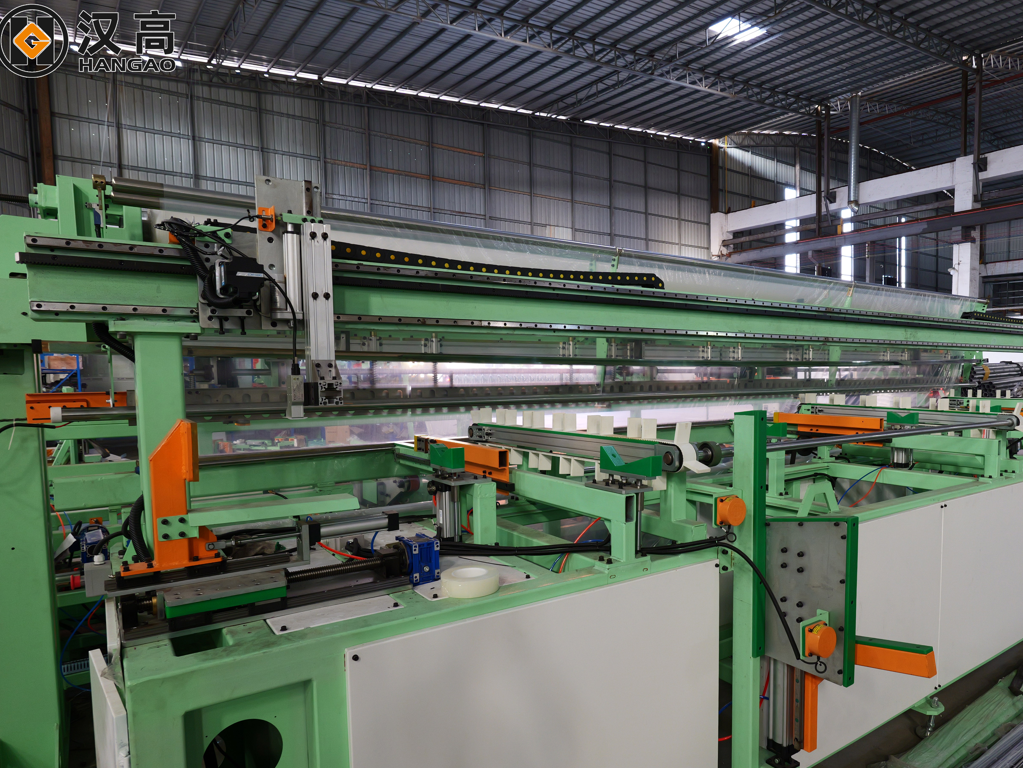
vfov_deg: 66.0
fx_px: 591
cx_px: 565
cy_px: 383
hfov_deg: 81.5
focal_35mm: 20
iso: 1250
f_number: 7.1
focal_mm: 18
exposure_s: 1/25
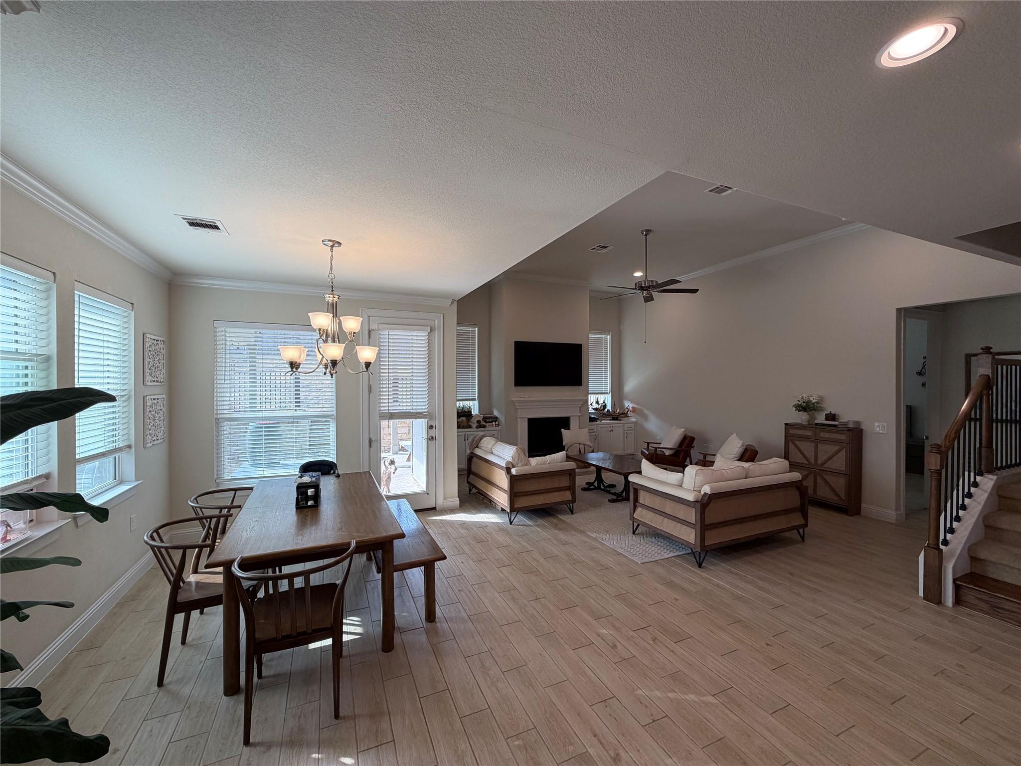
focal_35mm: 14
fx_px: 413
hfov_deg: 102.1
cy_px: 383
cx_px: 510
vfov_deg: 85.7
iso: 80
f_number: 2.2
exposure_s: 1/120
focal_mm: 2.22
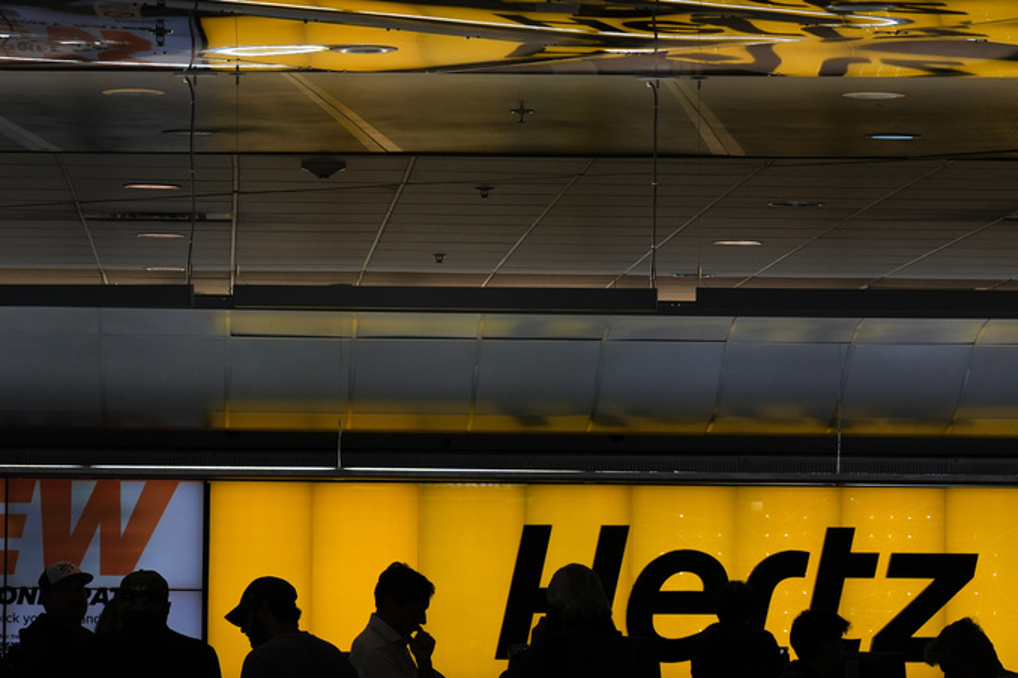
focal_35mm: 204
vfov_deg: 6.7
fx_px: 5768
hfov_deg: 10.1
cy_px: 302
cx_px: 718
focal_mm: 135
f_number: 9
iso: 500
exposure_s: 1/200
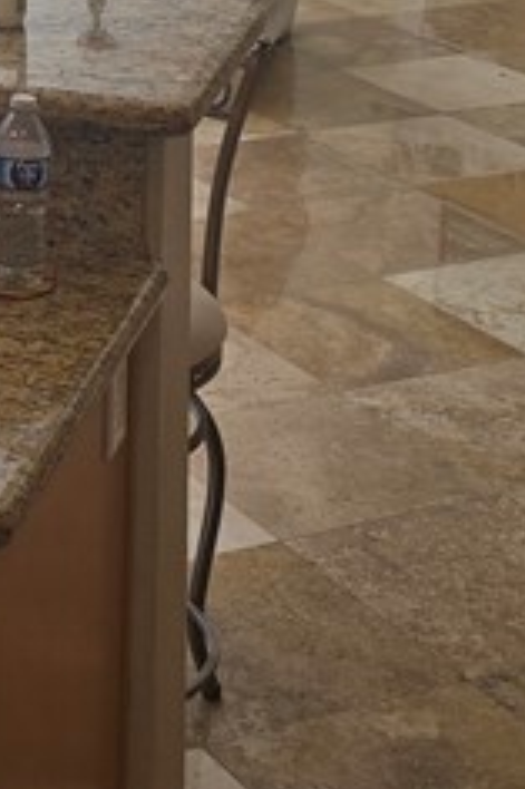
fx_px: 2278
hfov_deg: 12.6
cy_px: -177
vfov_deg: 18.5
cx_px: -207
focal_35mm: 104
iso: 20
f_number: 1.7
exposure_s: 1/120
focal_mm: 6.3
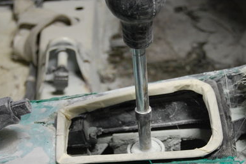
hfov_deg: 18.3
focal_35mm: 112
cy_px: 103
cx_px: 156
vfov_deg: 12.2
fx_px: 764
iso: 800
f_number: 5.3
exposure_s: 1/20
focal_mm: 45
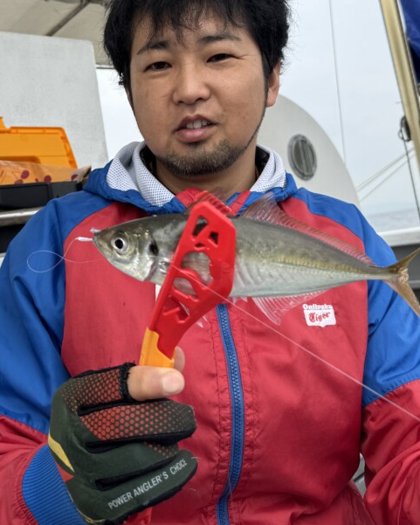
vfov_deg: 45.3
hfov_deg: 38.1
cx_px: 172
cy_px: 136
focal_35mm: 39
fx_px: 606
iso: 80
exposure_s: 1/1395
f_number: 1.78
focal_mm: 6.76
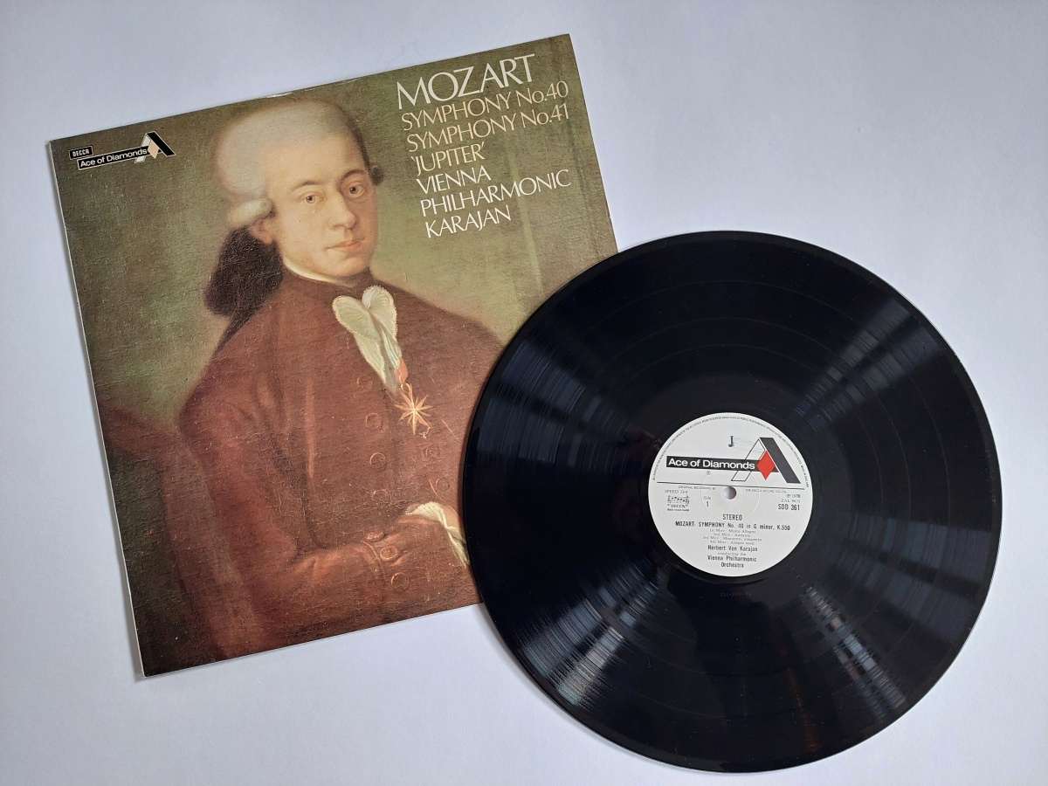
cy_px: 393
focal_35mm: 24
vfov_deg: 56.8
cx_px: 524
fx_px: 727
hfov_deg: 71.6
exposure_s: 1/60
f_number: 1.8
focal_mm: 5.23
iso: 125
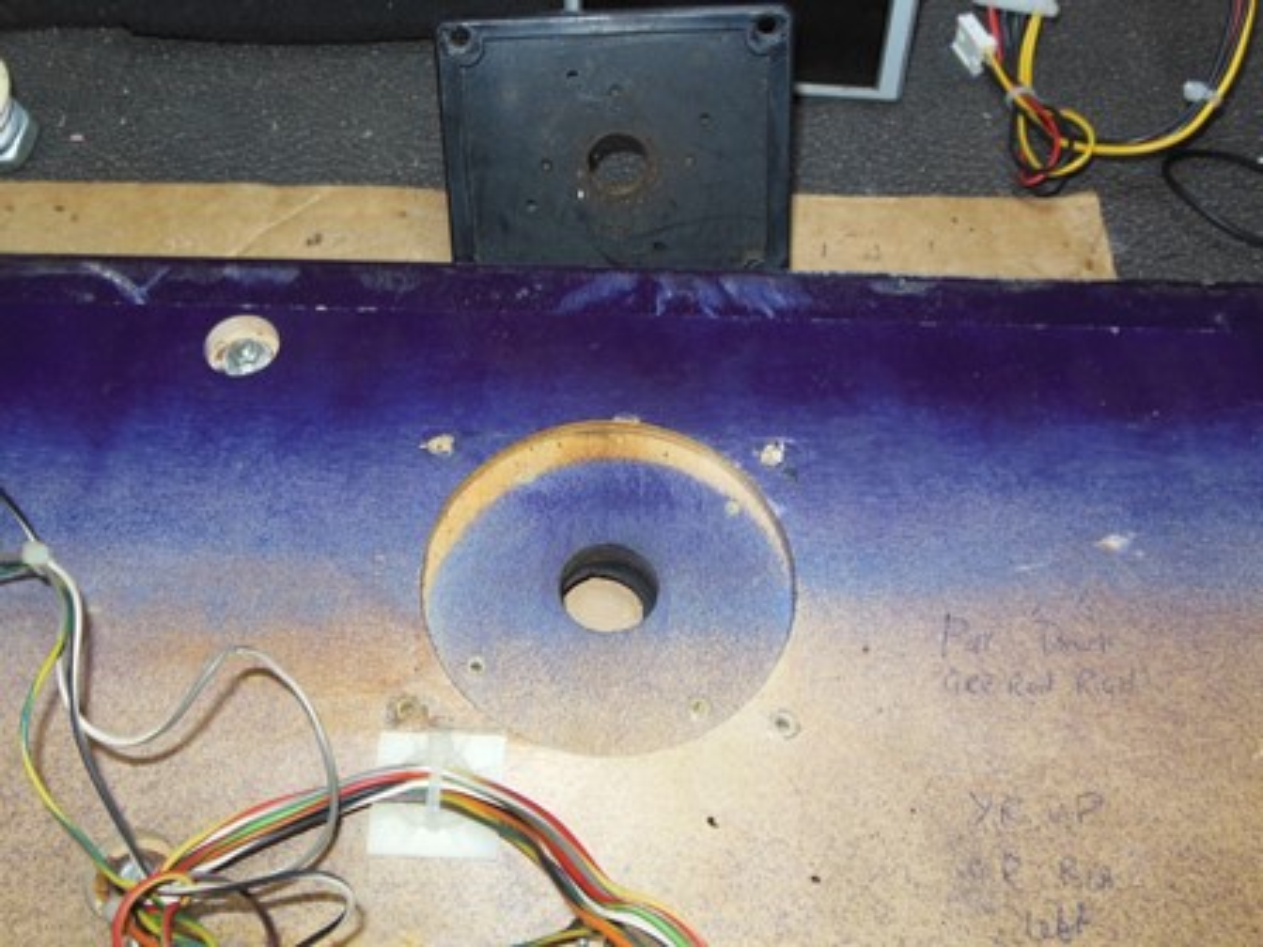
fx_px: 1204
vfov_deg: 42.9
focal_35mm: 33
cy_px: 474
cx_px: 632
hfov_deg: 55.4
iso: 125
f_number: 3.5
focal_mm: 6
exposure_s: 1/30
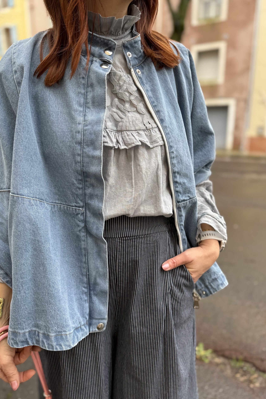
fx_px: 277
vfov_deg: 71.5
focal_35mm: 25
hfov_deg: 51.2
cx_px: 121
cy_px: 200
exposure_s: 1/183
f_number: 1.78
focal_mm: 6.76
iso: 64
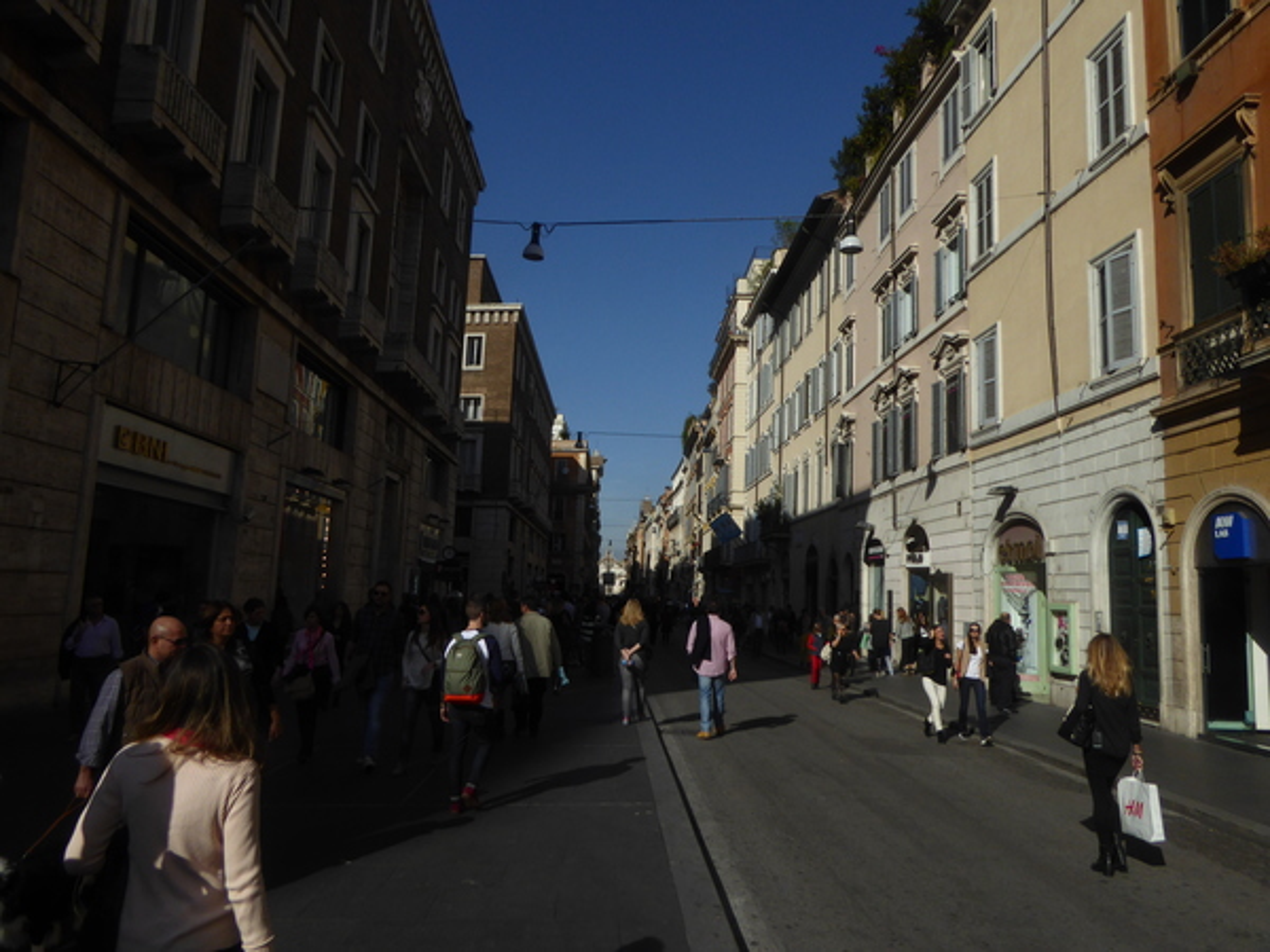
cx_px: 635
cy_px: 476
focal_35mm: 25
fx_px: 917
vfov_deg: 54.9
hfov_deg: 69.4
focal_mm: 4.3
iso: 100
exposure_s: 1/1600
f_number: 4
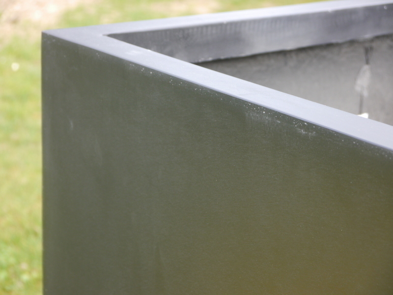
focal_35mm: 84
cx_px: 196
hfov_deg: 23.3
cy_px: 148
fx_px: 954
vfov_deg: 17.6
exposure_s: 1/80
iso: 400
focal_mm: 42
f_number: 5.6
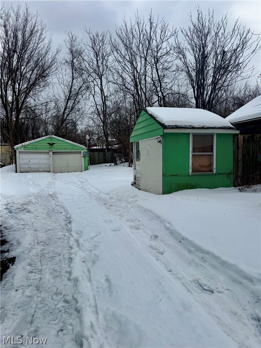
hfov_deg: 56.8
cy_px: 174
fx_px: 241
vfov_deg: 71.6
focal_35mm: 24
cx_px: 130
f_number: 1.78
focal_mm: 6.76
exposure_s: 1/6410
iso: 80
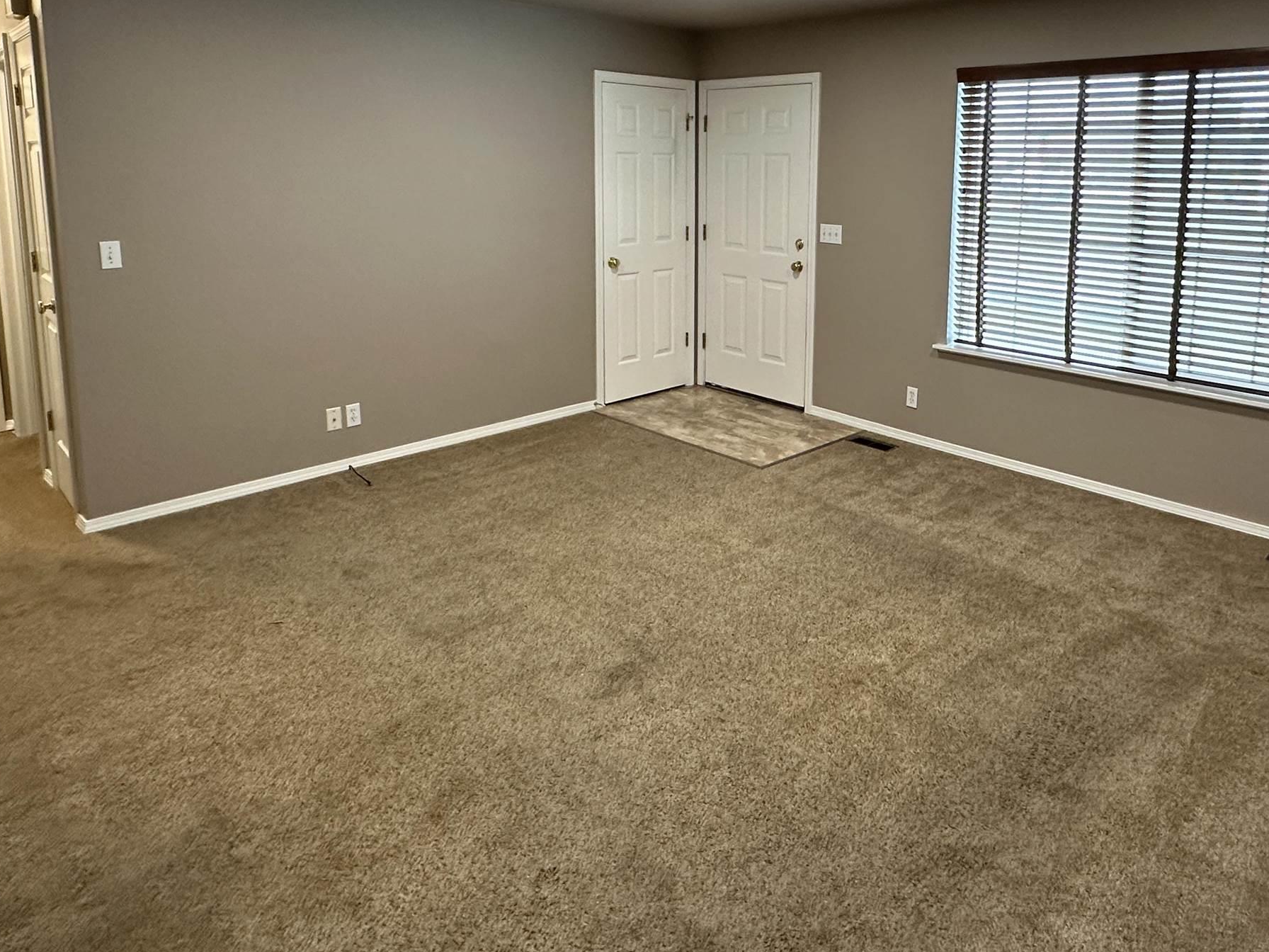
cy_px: 280
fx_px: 880
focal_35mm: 24
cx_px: 760
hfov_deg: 70.9
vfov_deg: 55.0
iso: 250
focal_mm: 2.22
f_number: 2.2
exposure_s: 1/60
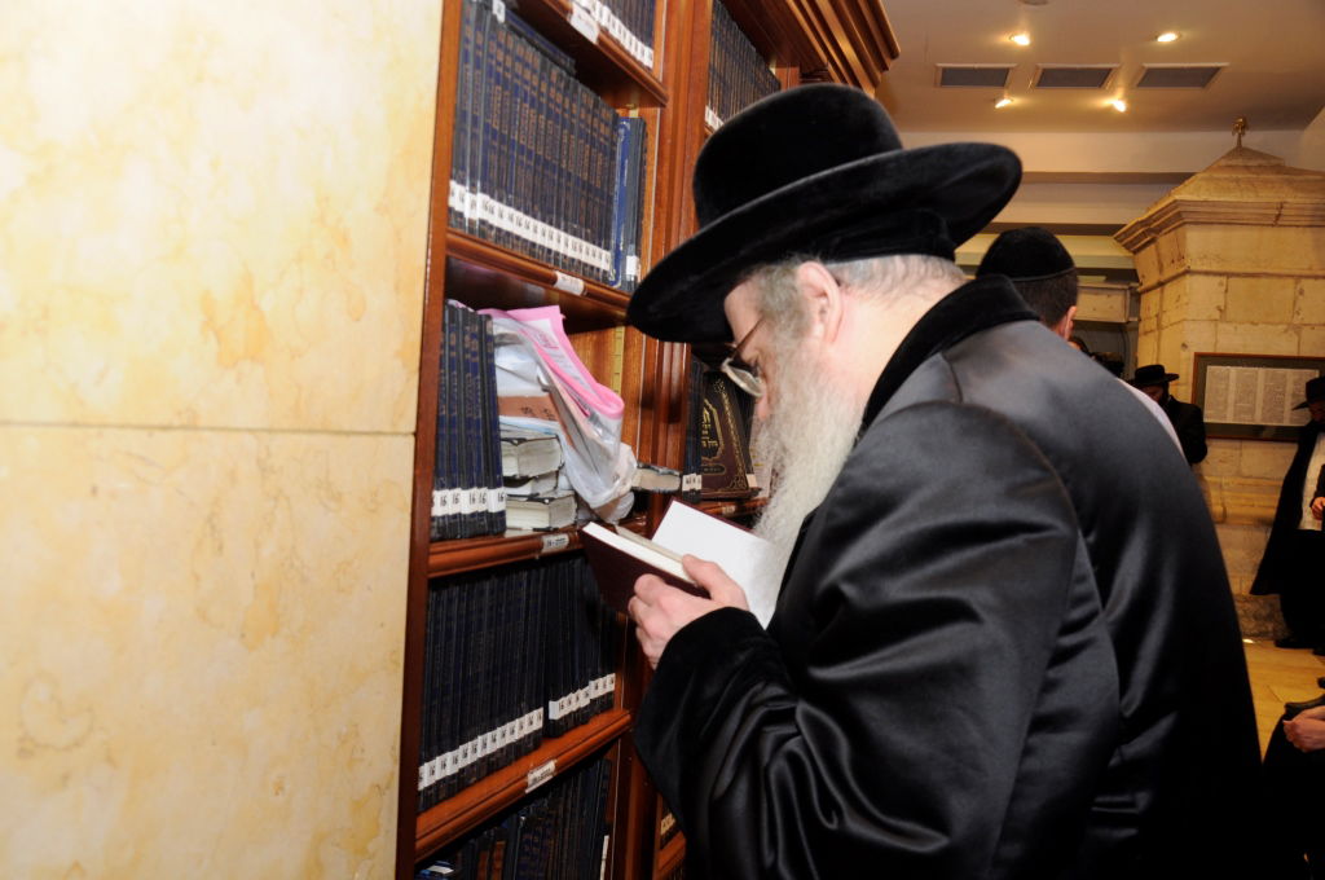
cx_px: 662
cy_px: 440
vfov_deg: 41.6
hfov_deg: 59.6
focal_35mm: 32
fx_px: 1158
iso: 500
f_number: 5.6
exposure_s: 1/60
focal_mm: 21
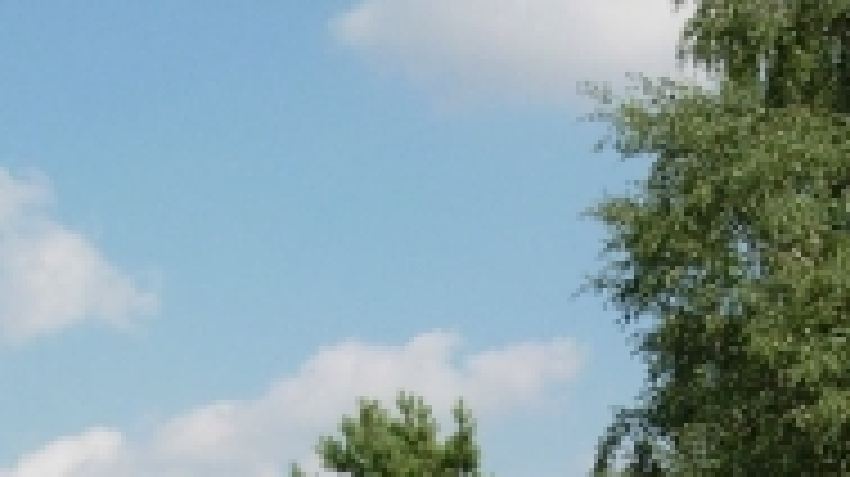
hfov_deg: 15.3
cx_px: 616
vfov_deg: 8.3
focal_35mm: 140
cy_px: 846
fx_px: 3153
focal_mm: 7.8
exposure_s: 1/813
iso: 79
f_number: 4.8
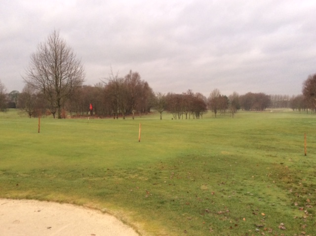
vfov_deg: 44.1
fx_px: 292
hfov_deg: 56.9
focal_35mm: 32
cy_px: 118
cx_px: 158
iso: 125
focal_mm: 3.3
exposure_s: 1/25
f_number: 2.4
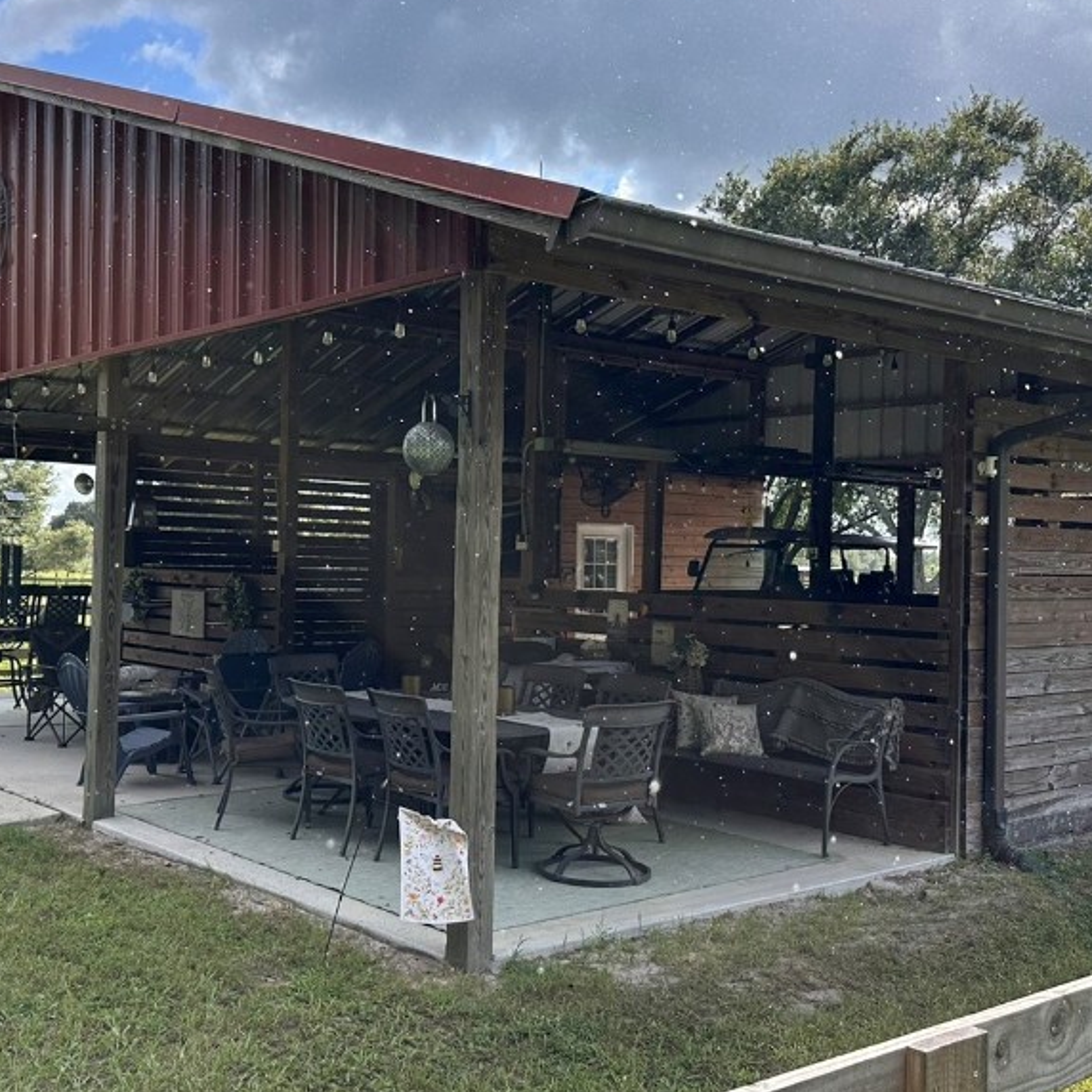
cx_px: 426
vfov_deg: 43.8
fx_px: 1356
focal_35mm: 38
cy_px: 521
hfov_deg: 43.6
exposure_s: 1/2252
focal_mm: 6.86
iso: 80
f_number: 1.78
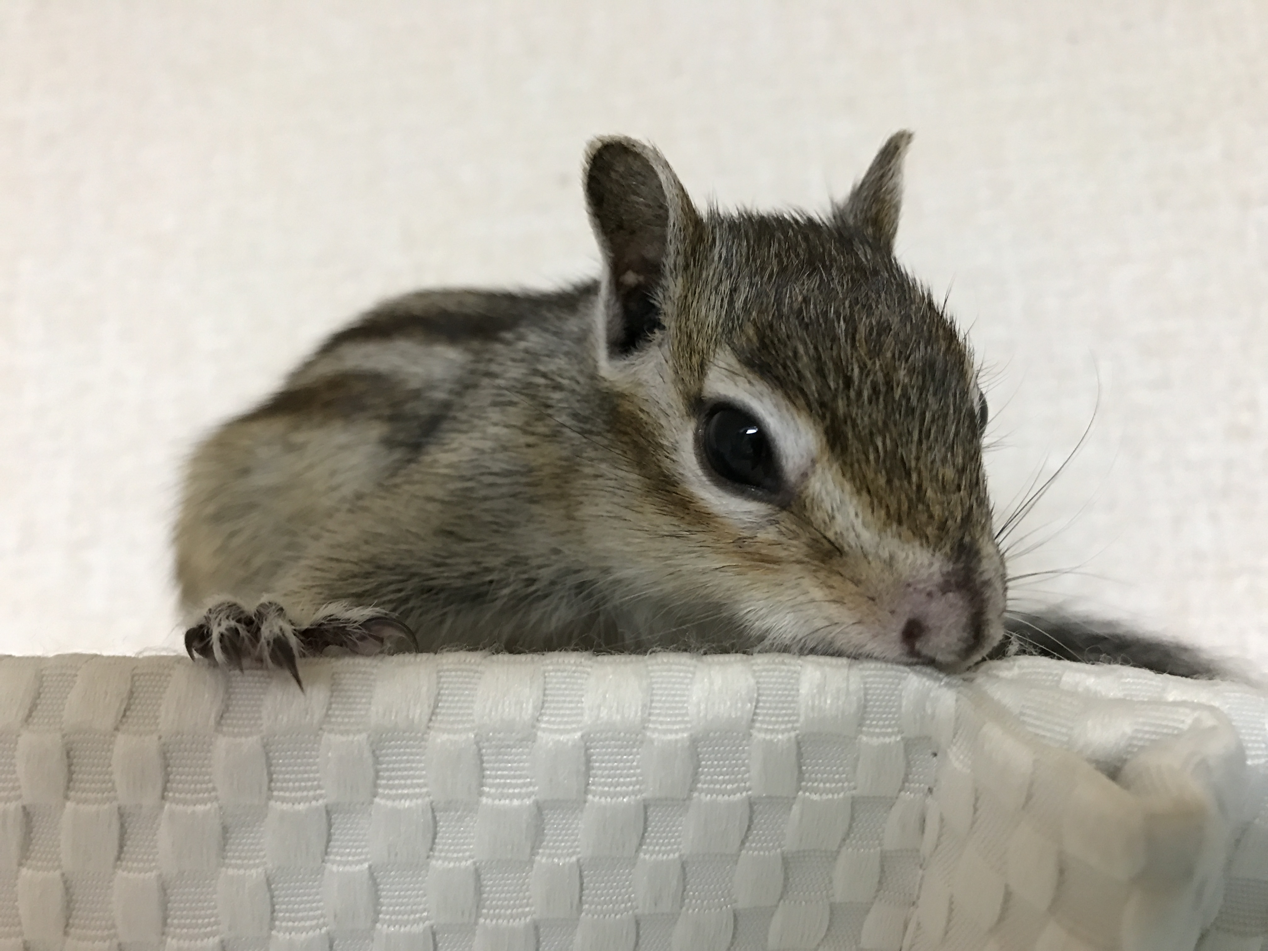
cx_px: 634
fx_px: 1026
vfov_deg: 49.7
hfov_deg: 63.4
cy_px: 476
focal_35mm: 28
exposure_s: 1/16
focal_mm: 3.99
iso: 64
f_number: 1.8
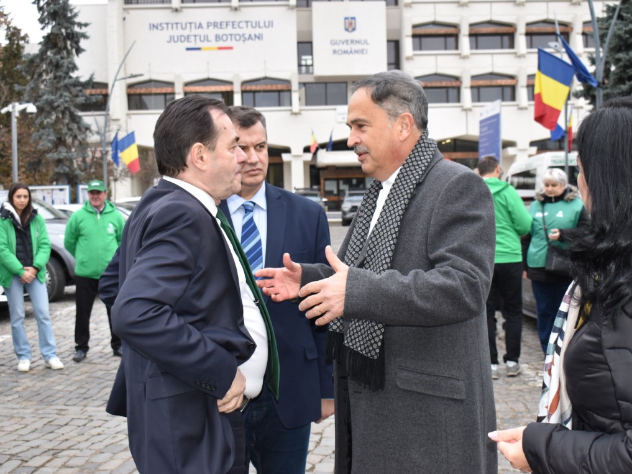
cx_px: 314
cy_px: 238
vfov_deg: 29.7
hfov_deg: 38.9
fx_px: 895
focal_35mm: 49
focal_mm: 30
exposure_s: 1/125
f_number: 5.6
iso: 450
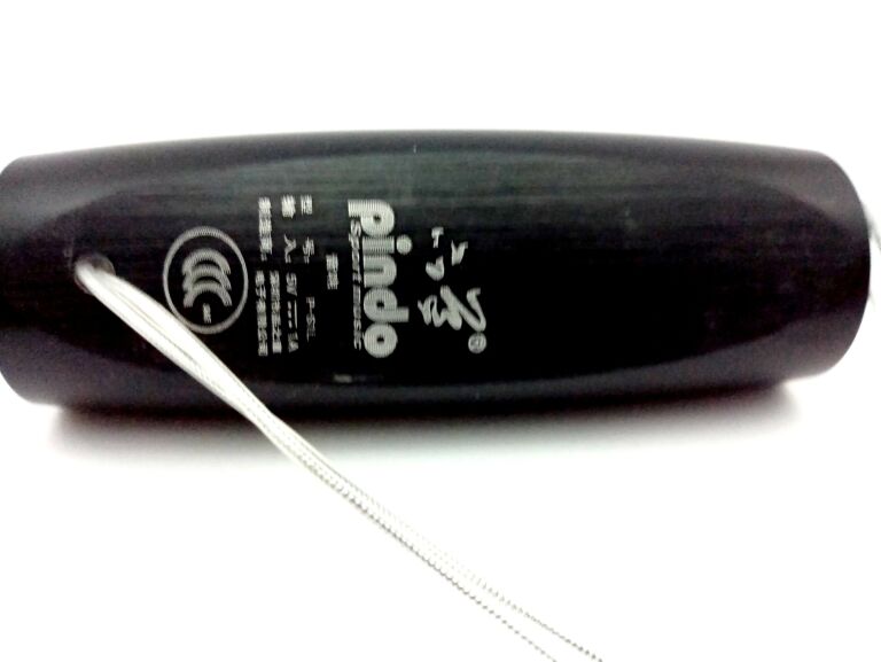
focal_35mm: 26
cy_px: 331
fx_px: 662
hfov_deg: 67.3
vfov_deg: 53.1
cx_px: 440
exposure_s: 1/25
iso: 623
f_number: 1.8
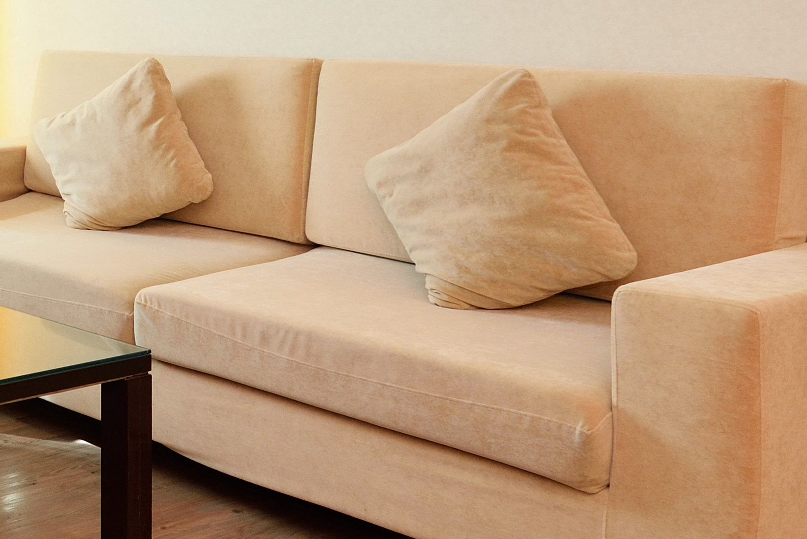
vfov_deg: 25.6
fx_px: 1166
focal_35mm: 52
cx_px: -310
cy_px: 110
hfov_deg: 28.9
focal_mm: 16
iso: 640
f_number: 5.6
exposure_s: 1/20
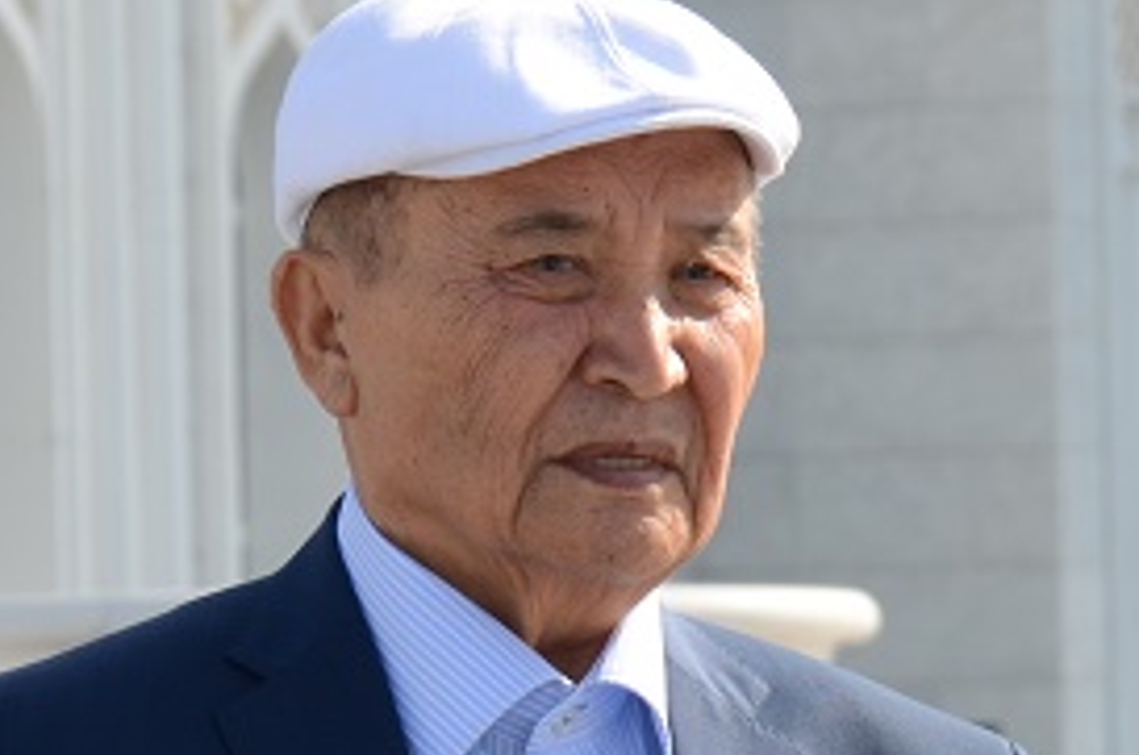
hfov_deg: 4.7
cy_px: 1022
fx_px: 13865
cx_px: 1402
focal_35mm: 439
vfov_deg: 3.1
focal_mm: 80
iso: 160
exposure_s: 1/200
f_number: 10
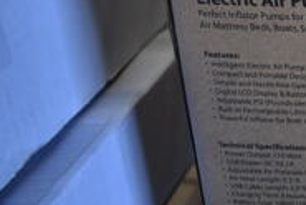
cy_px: 18
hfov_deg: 19.2
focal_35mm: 89
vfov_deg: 15.2
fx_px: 758
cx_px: 491
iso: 800
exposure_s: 1/125
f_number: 3.5
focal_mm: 18
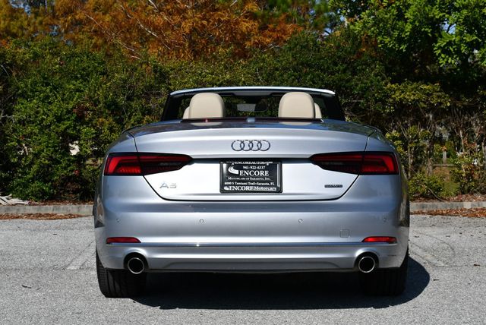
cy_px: 162
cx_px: 243
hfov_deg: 26.6
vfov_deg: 18.0
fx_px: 1027
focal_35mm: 76
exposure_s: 1/500
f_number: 11
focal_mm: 38
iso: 100
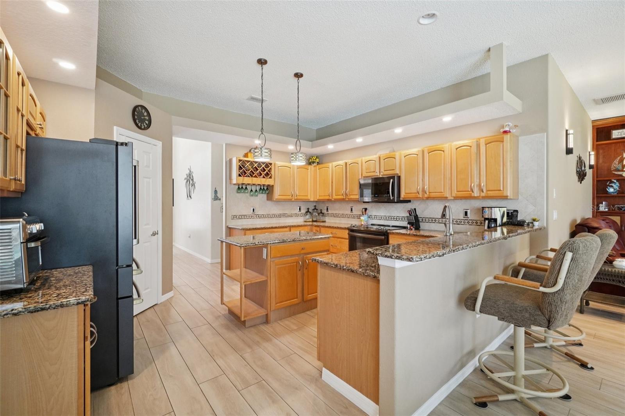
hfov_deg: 100.4
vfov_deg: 77.3
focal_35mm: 15
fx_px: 260
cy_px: 208
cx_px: 312
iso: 800
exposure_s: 1/30
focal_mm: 10
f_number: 8
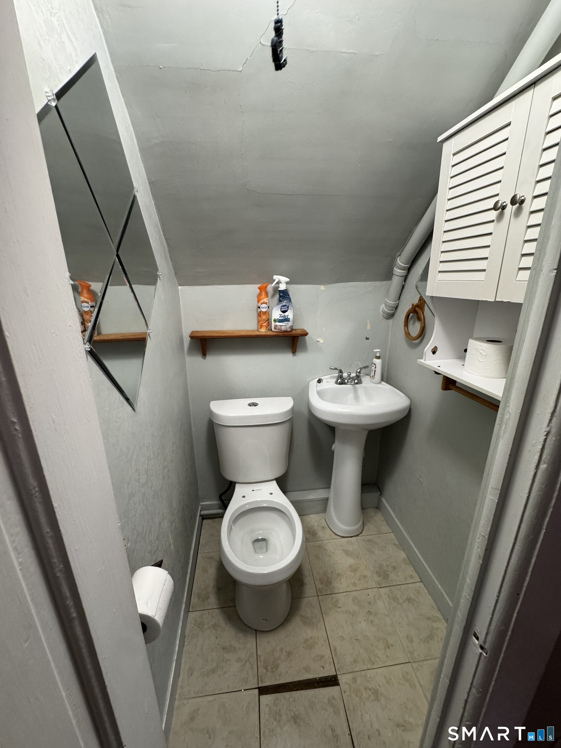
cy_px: 374
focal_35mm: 14
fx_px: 303
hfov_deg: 85.7
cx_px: 280
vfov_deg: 102.1
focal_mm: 2.22
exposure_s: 1/60
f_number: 2.2
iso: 320
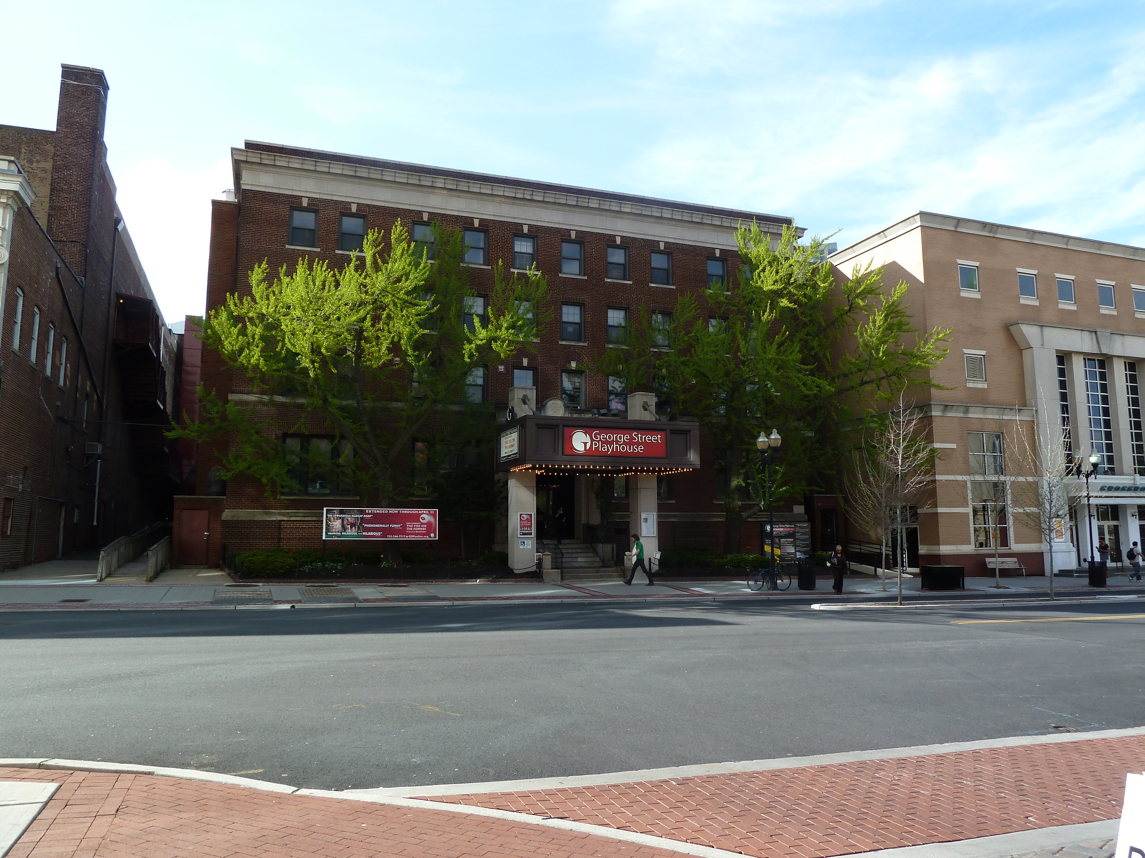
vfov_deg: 54.9
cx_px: 572
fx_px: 827
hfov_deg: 69.4
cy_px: 429
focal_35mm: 25
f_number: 4
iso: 80
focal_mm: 4.1
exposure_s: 1/250
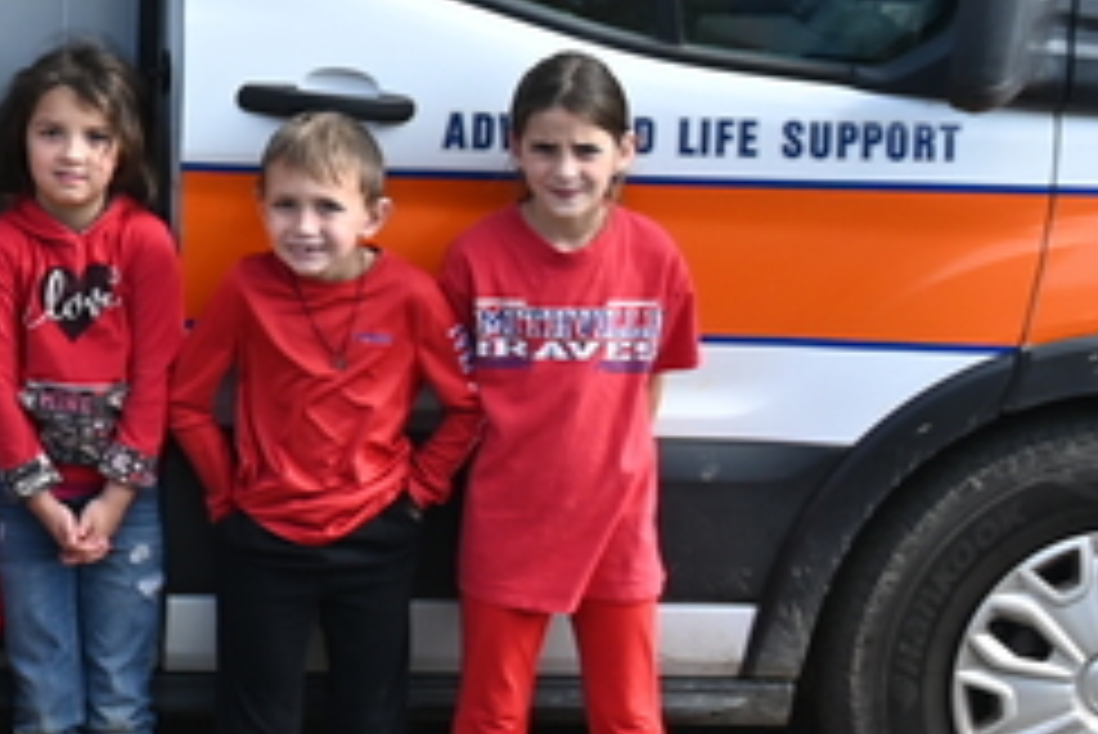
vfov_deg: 9.0
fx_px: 4608
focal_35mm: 151
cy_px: -128
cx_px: -418
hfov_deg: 13.0
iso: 110
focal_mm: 24
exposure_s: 1/250
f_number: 5.6
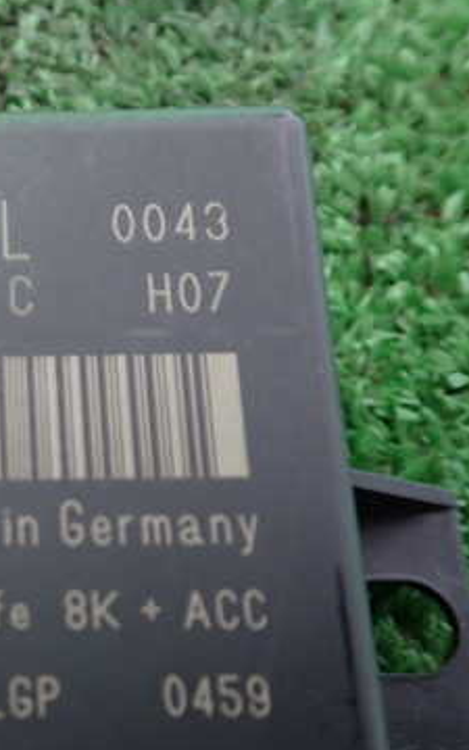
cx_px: -135
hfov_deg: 22.0
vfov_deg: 38.0
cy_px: 458
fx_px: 1084
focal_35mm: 53
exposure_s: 1/40
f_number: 2.3
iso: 200
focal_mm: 5.4
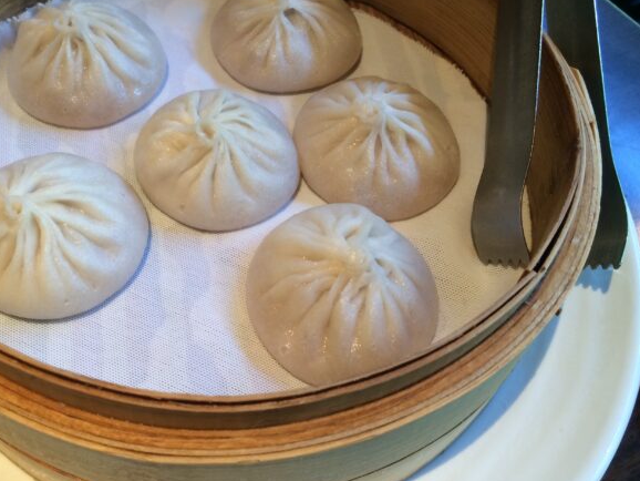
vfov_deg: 37.6
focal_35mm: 38
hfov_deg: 48.8
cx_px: 270
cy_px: 199
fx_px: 703
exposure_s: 1/30
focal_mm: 4.15
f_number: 2.2
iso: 80
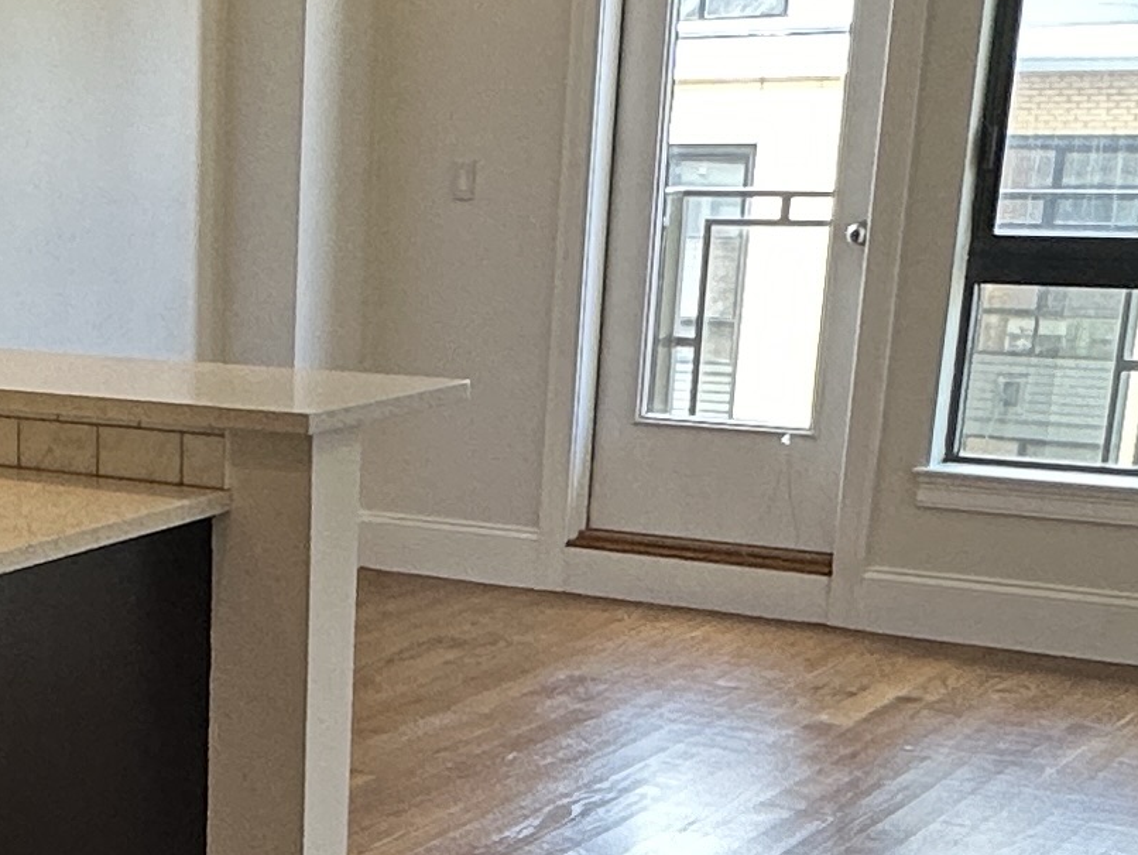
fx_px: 2302
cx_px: -76
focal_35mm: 70
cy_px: 869
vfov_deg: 20.3
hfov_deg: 25.9
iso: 125
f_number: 2.2
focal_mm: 2.22
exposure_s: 1/120
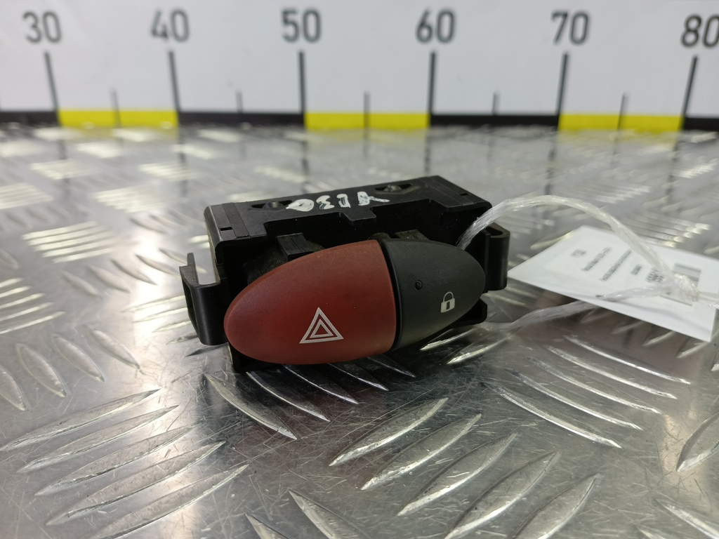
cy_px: 270
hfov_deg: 73.9
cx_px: 360
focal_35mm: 23
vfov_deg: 58.9
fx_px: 478
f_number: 1.6
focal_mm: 4.11
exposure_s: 1/50
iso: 115
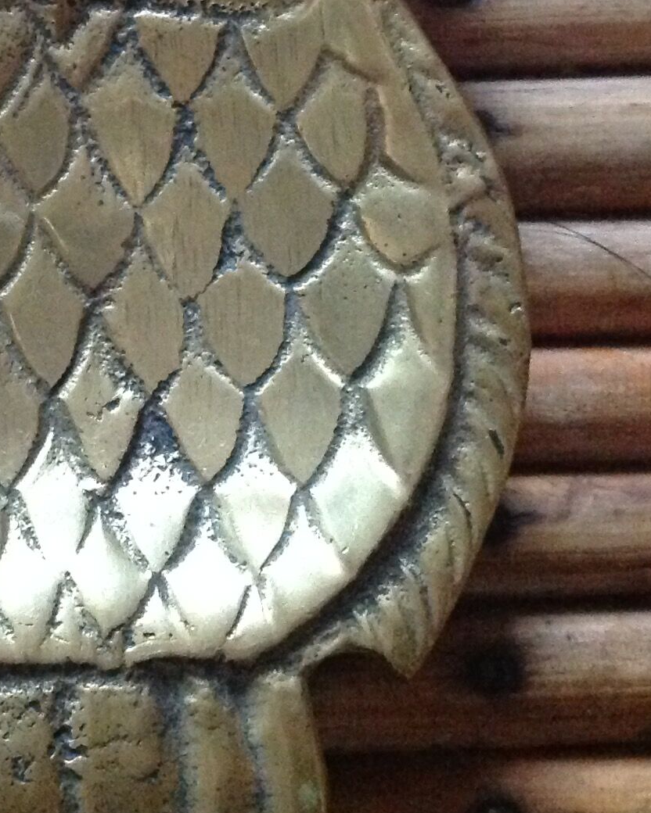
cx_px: -44
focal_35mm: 85
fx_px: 2047
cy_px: 193
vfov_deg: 22.3
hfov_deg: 17.5
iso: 640
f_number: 2.4
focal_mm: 4.28
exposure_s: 1/15
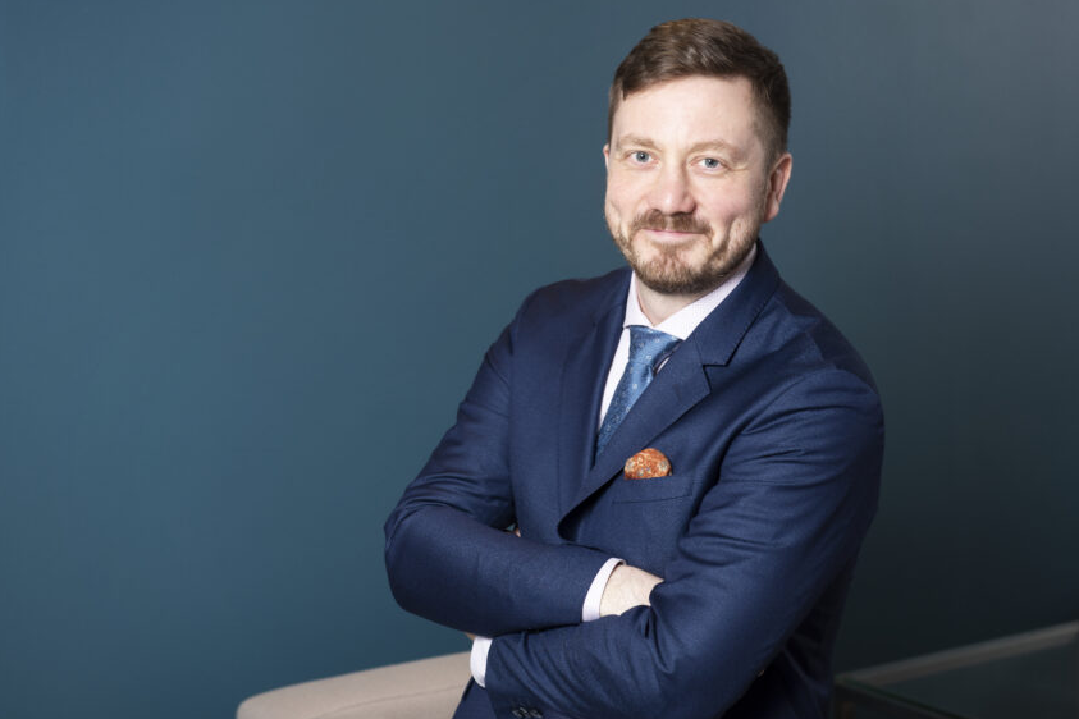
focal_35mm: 73
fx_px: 2188
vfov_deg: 18.7
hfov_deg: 27.7
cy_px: 372
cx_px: 562
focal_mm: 66
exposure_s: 1/160
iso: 100
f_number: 4
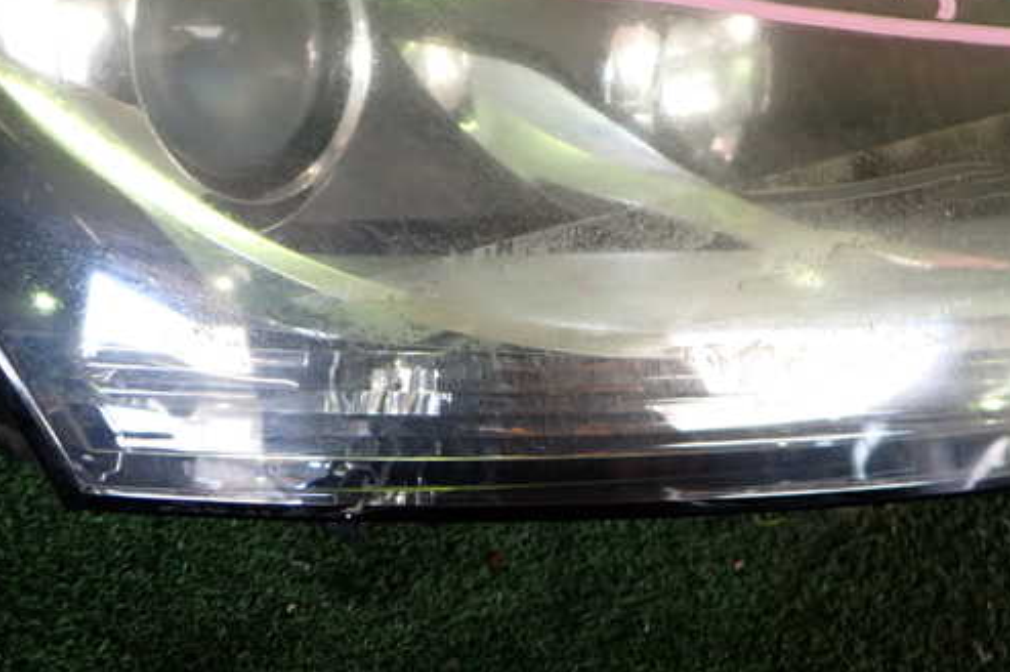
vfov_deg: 35.0
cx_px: 570
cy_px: 299
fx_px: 1065
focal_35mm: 38
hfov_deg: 50.6
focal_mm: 5.4
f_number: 2.3
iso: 200
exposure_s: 1/40
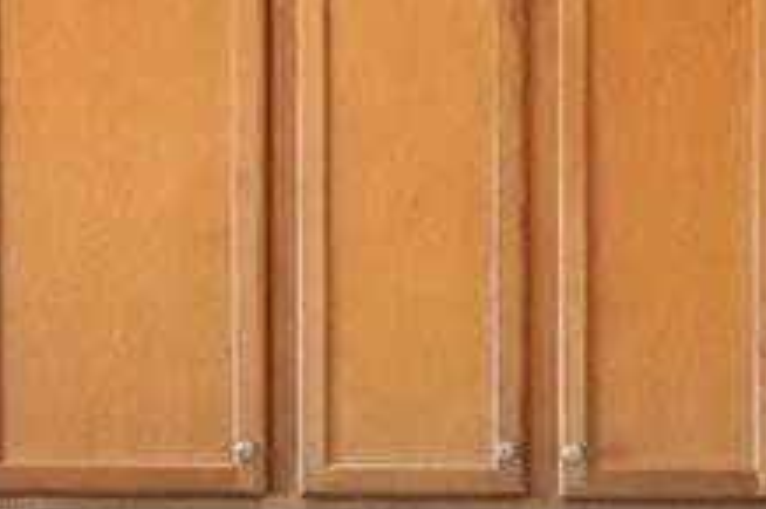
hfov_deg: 14.3
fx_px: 2806
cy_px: 516
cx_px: 1205
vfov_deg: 10.3
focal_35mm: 132
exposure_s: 1/10
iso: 400
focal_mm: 12
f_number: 8
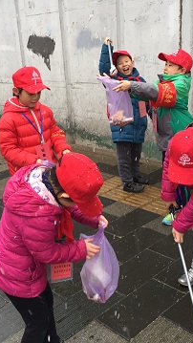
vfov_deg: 46.4
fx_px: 400
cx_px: 91
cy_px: 171
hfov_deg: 27.1
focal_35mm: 44
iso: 40
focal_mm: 4.15
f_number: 2.2
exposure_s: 1/100
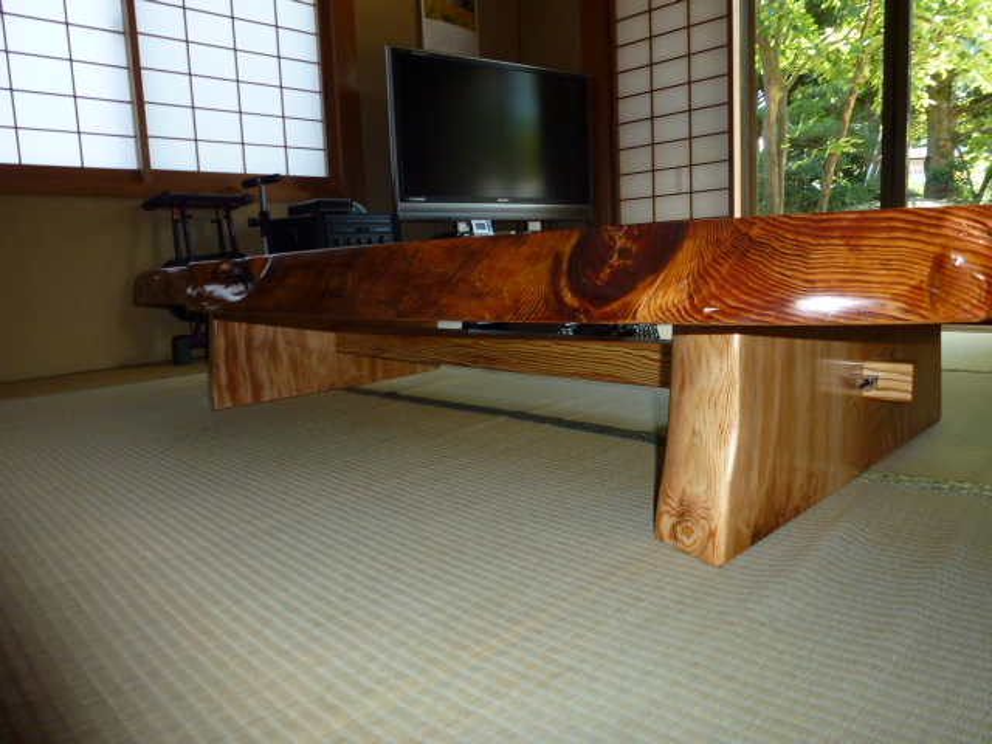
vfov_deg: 56.8
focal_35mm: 24
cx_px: 496
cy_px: 372
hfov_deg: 71.6
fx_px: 688
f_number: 3.3
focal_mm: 4.3
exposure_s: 1/60
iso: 200
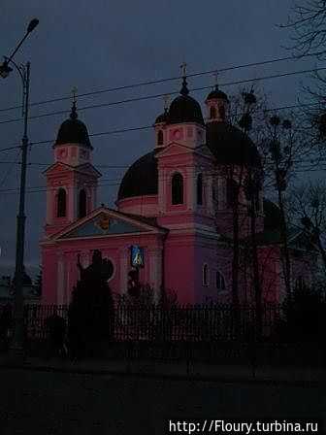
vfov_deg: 37.5
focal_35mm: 51
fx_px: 640
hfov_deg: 28.6
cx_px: 163
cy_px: 218
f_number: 3.2
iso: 200
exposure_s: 1/60.1
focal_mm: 10.6
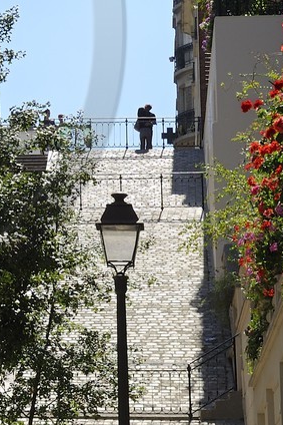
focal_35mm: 169
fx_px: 1998
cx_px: -187
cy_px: 32
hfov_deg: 7.9
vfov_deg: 12.1
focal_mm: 45
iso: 200
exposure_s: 1/160
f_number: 13
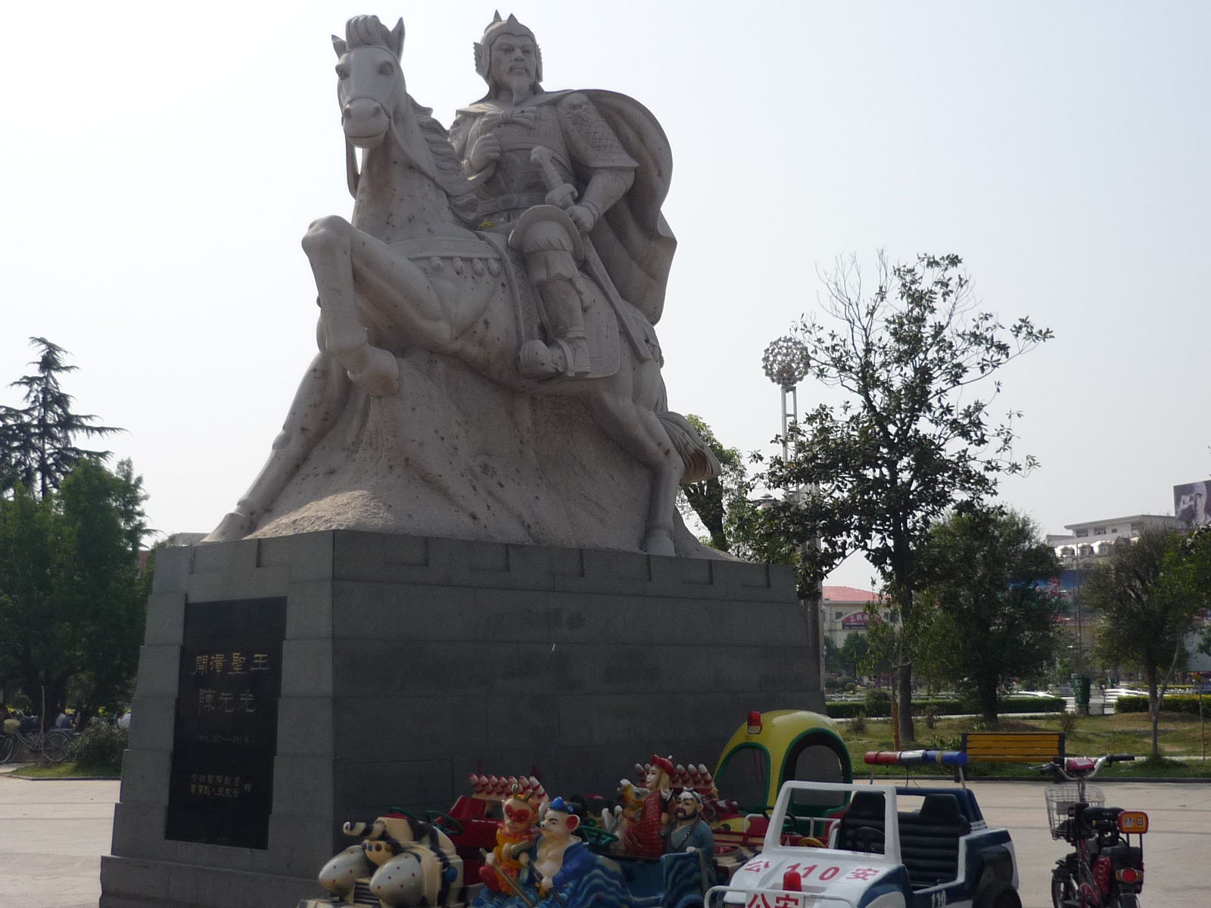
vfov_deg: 32.2
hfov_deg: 42.1
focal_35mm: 45
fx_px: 1574
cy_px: 454
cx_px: 606
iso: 100
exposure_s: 1/250
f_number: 8
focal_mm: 5.5
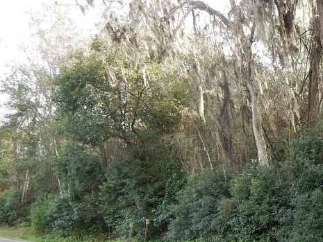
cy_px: 167
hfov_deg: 31.7
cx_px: 338
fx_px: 513
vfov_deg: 26.4
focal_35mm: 55
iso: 125
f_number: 3.7
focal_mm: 4.5
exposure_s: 1/100
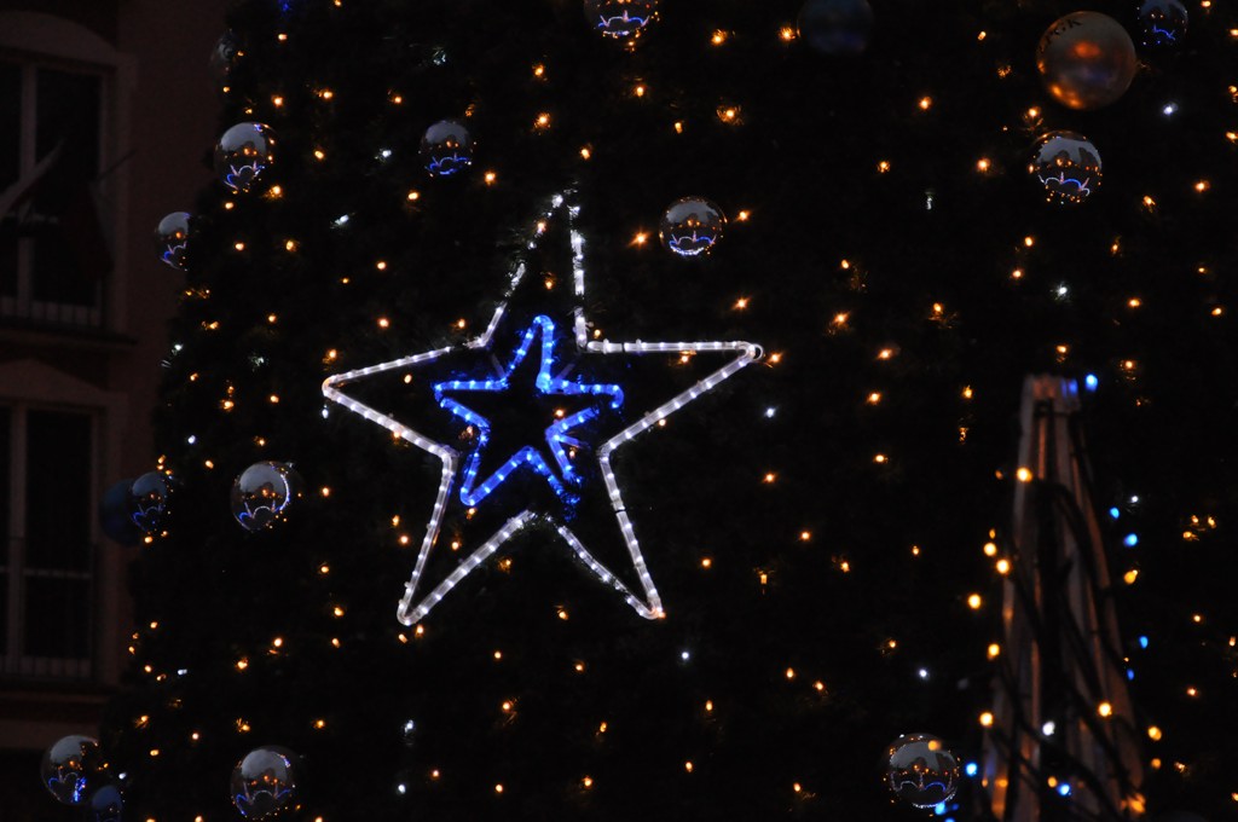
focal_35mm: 105
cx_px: 619
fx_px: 3606
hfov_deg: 19.5
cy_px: 411
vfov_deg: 13.0
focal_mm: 70
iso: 2000
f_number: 5.3
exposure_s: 1/200
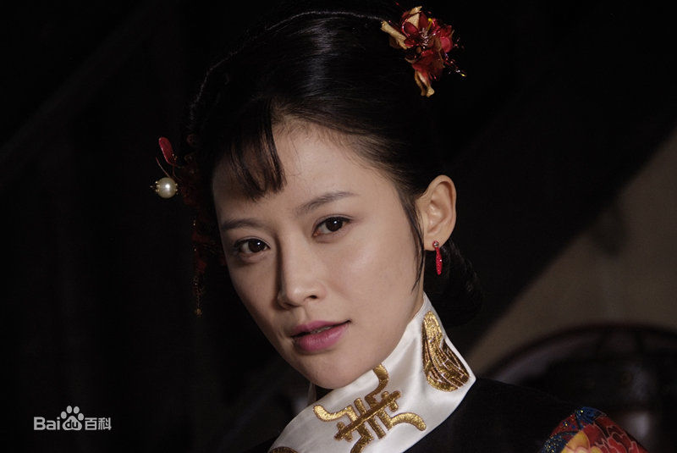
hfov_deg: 14.3
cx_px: 338
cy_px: 226
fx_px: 2692
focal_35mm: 143
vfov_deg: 9.6
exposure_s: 1/50
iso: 800
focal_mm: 95
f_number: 5.6
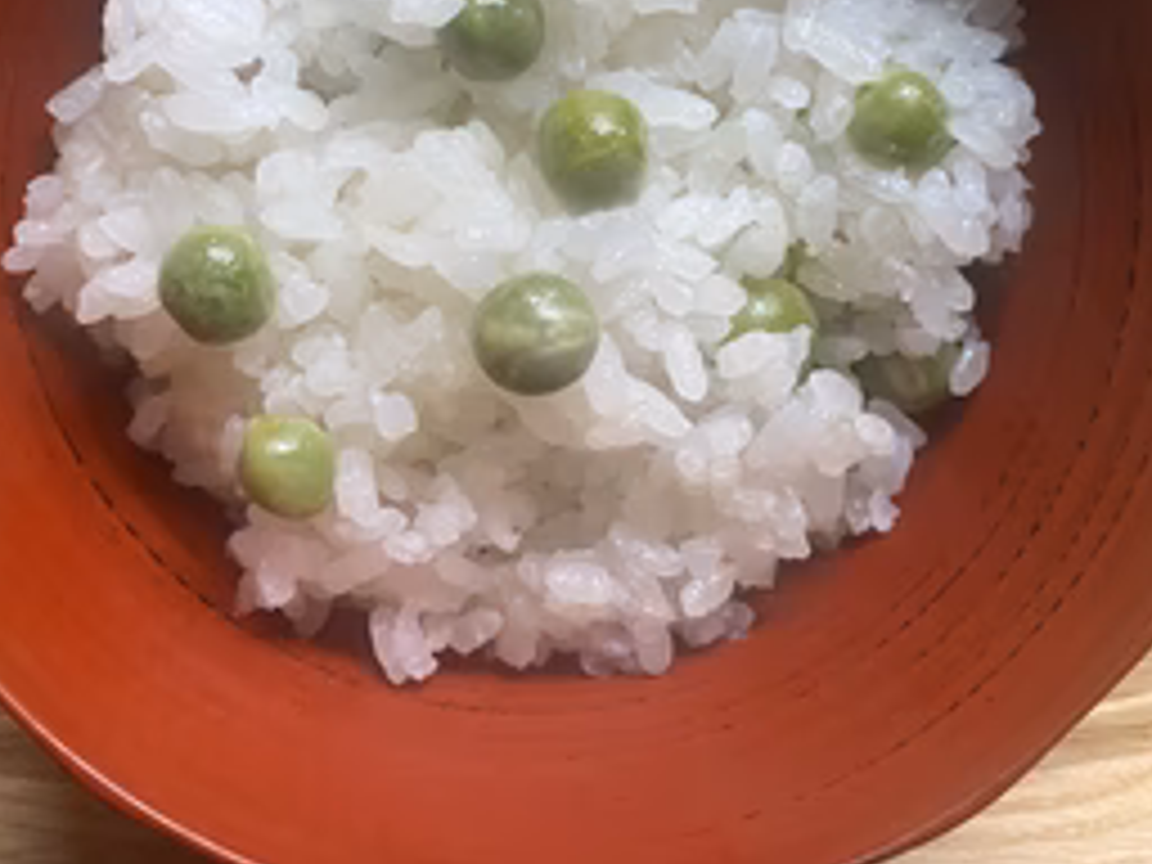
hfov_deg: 47.8
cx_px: 531
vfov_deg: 35.8
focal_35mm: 39
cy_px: 198
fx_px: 1298
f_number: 1.8
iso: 125
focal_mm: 4.25
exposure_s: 1/78
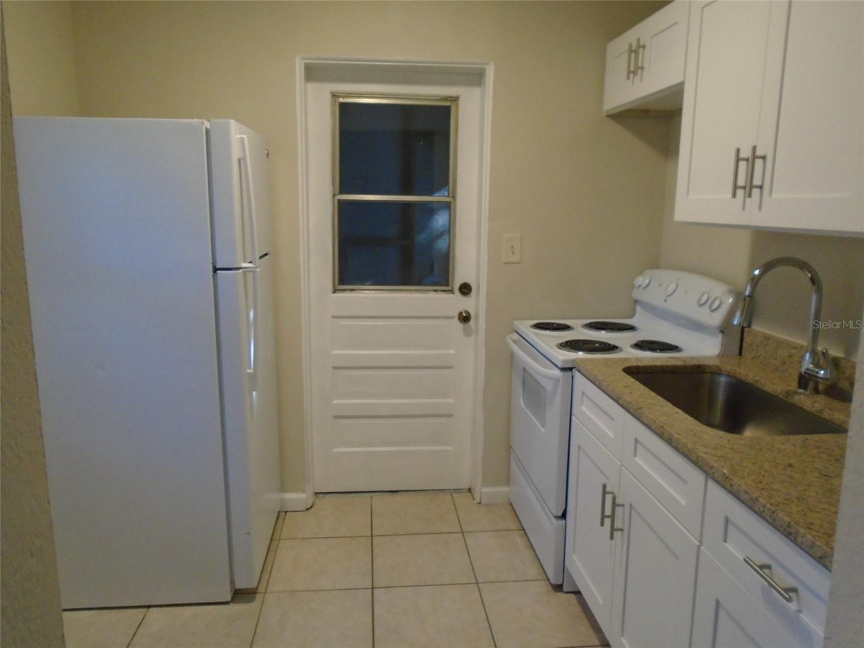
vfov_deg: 53.1
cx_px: 432
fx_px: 649
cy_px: 324
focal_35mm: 26
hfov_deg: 67.3
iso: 400
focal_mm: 4.6
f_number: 3.2
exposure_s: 1/60
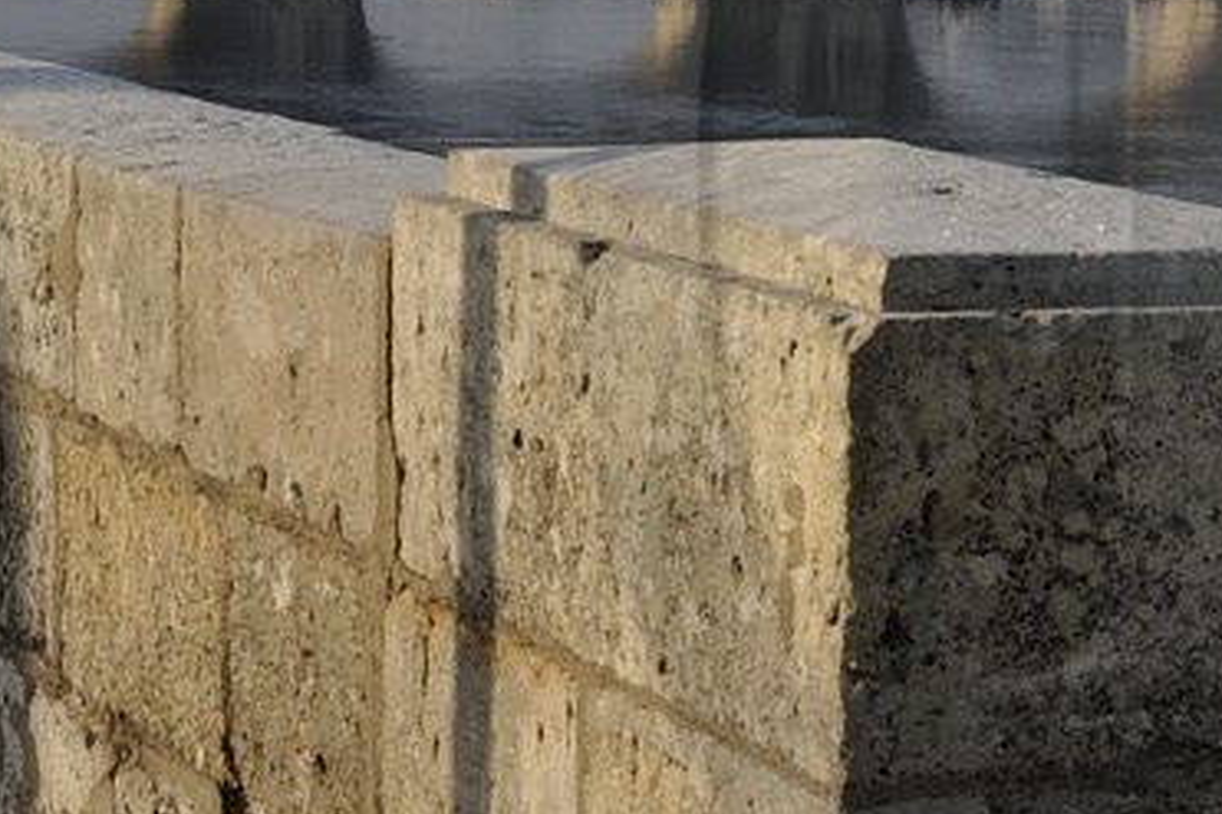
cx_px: 1907
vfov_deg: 9.9
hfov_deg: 13.8
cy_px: 178
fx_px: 4682
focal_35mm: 138
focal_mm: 32
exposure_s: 1/160
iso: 200
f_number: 14
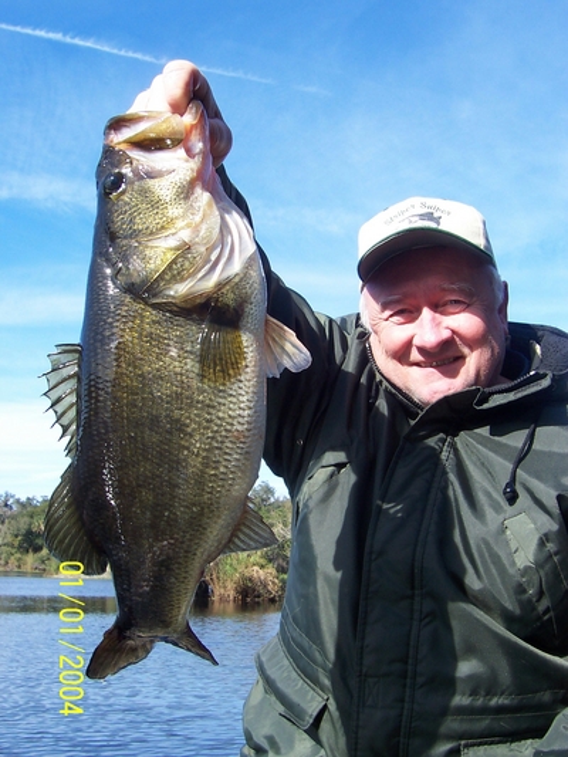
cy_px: 378
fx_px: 809
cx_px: 284
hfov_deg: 38.7
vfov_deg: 50.1
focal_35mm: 37
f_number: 5.6
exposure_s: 1/250
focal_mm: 5.6
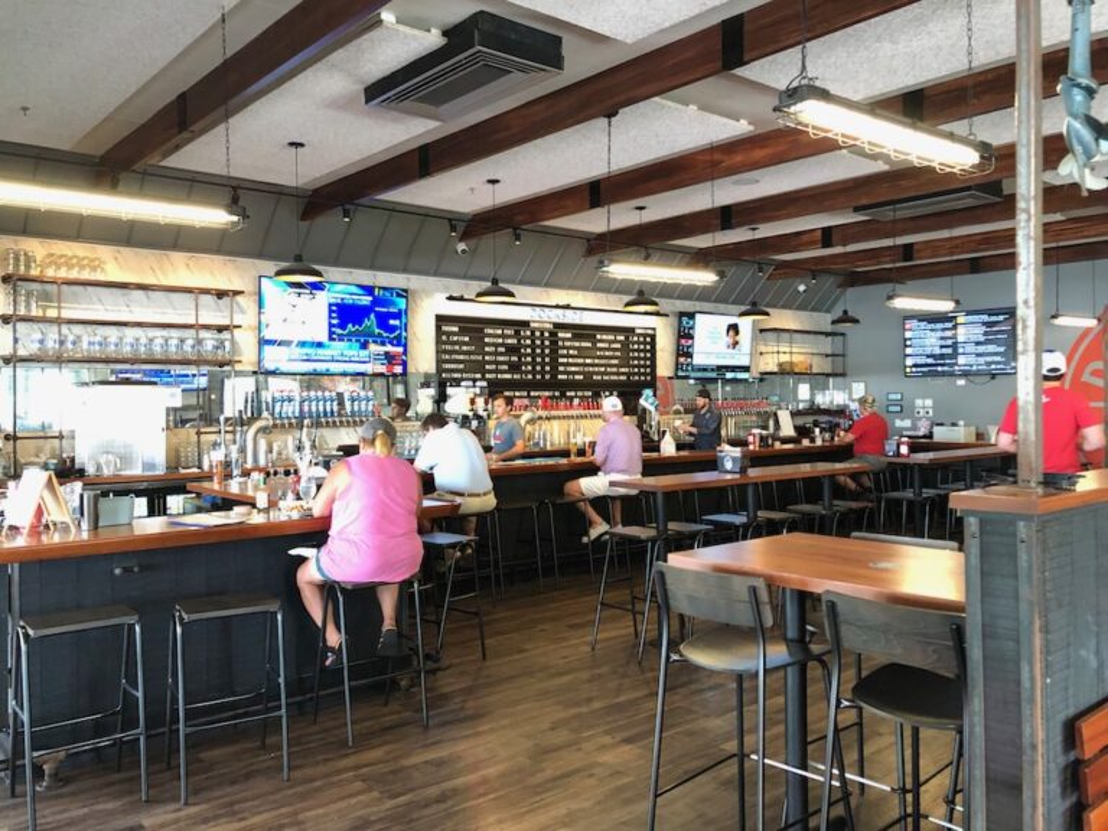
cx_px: 554
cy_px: 416
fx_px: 896
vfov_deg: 49.7
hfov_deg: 63.4
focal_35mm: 28
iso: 64
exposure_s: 1/15
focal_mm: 3.99
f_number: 1.8
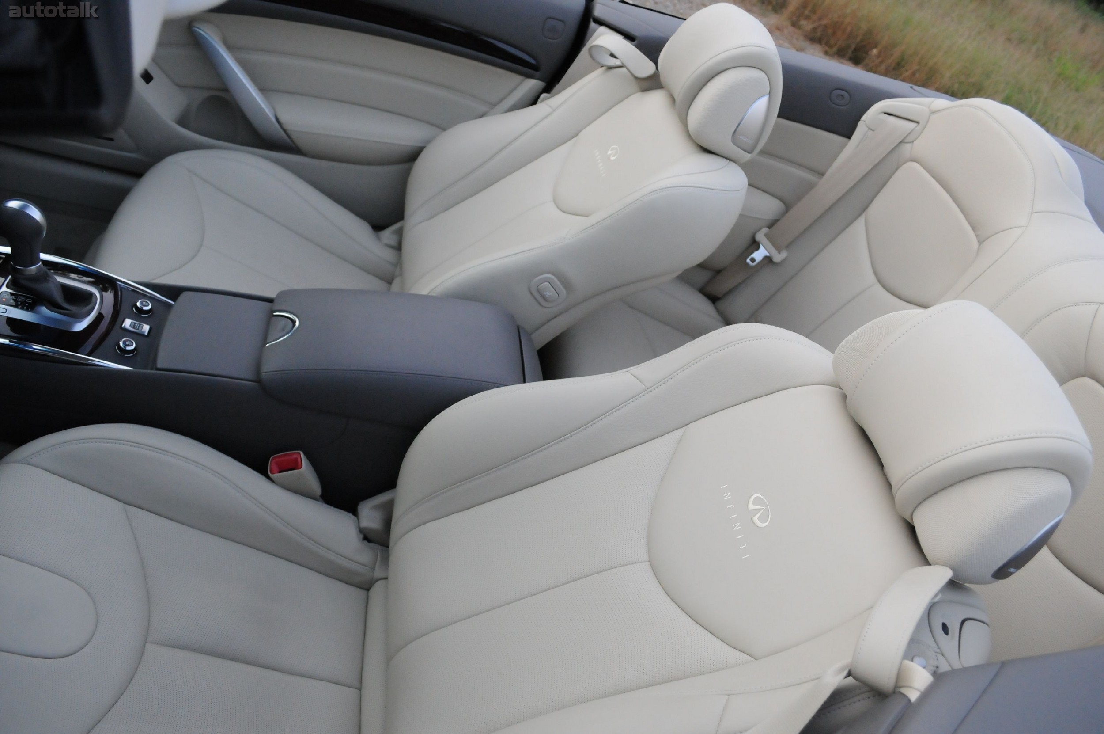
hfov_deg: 67.4
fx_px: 827
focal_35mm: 27
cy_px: 367
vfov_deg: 47.8
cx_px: 552
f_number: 5
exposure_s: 1/1000
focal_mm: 18
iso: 2000
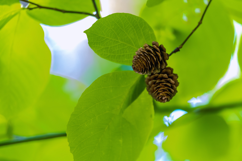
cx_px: 121
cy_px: 80
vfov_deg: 6.9
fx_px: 1344
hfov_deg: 10.3
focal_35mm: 200
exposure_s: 1/320
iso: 7200
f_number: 2.8
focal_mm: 200
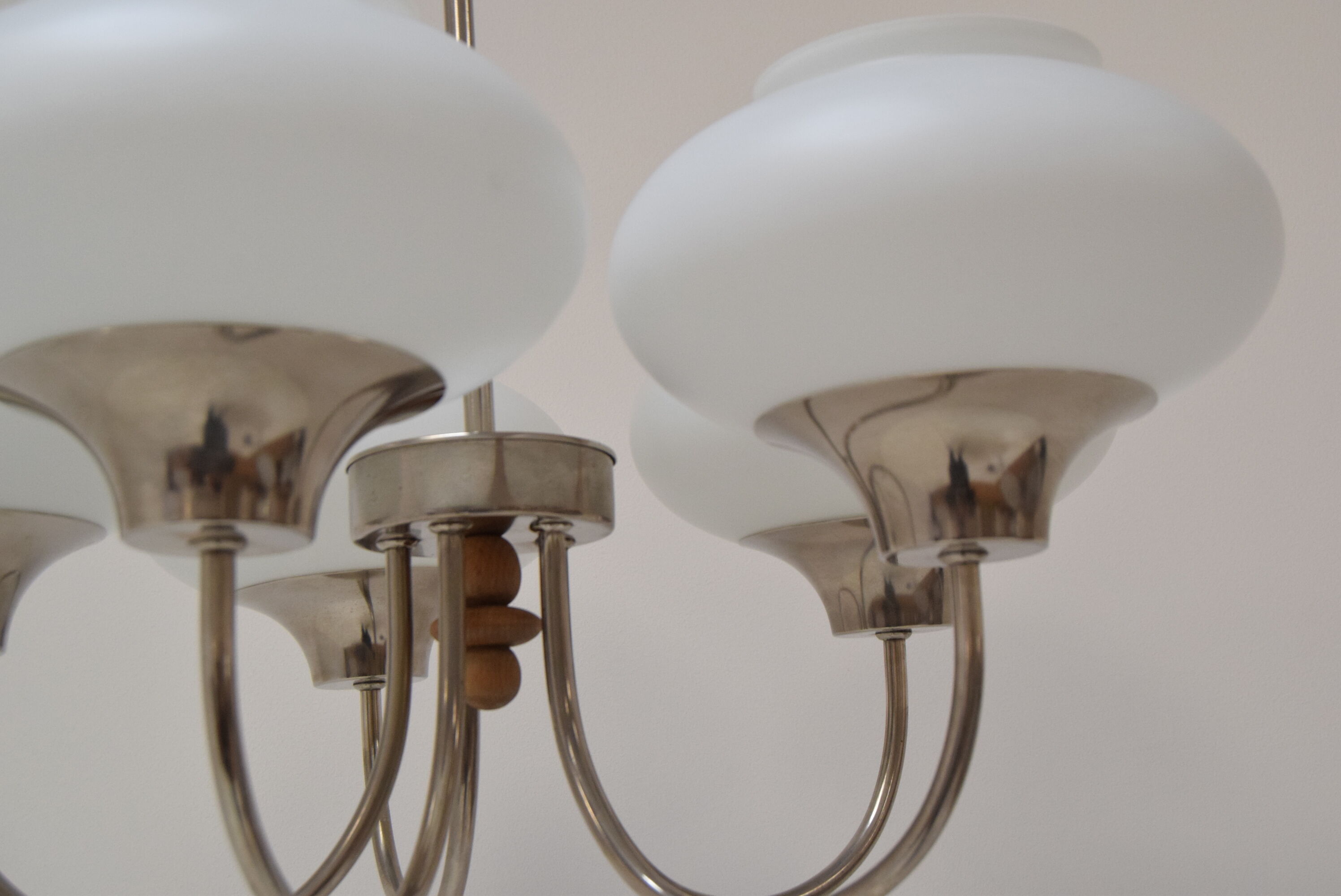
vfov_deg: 25.8
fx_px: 1957
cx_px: 670
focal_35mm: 52
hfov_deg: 37.8
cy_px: 448
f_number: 8
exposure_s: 1/250
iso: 1600
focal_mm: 35
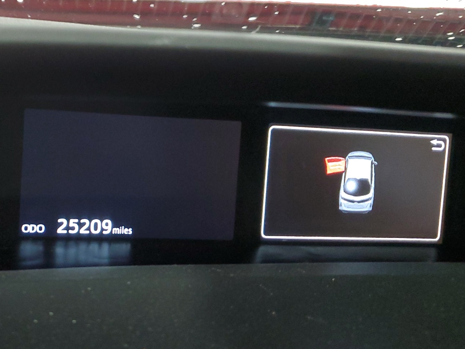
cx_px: 113
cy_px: 172
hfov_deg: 44.2
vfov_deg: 35.1
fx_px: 551
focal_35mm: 41
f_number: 1.5
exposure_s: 1/30
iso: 285
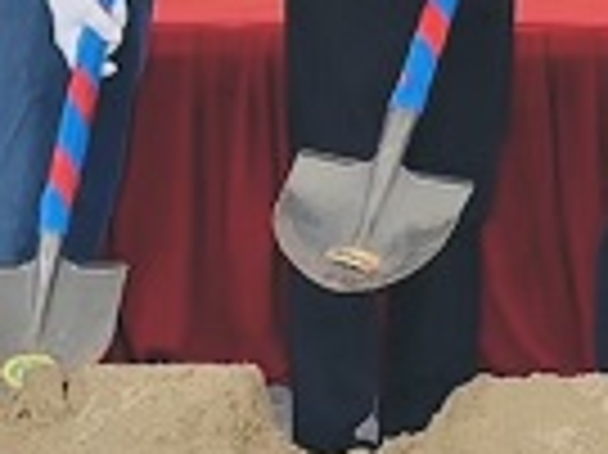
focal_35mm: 160
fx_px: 2808
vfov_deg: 8.5
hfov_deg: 12.0
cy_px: -605
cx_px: 820
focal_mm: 6.76
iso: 80
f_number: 1.78
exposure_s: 1/995
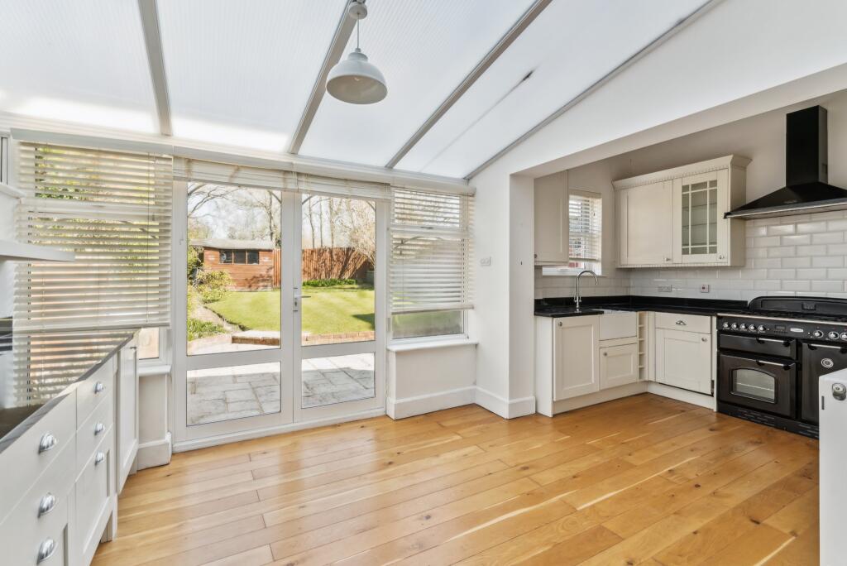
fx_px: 377
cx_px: 424
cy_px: 283
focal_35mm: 16
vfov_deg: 73.8
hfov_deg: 96.7
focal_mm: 16
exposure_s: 1/40
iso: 640
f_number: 8
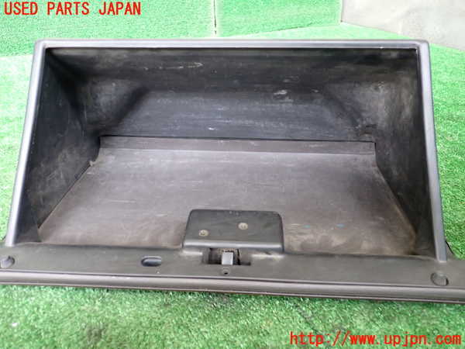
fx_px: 403
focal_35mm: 30
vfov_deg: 46.8
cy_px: 174
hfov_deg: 60.0
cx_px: 232
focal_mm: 5.4
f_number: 2.3
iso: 400
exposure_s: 1/30
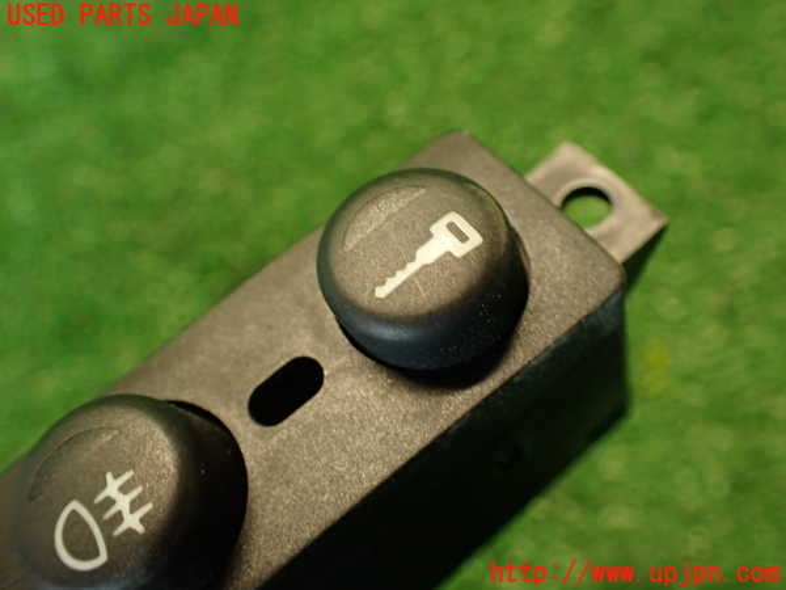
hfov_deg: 56.8
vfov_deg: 44.2
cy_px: 295
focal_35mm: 32
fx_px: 727
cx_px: 393
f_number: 2.4
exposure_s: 1/30
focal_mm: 5.79
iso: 320
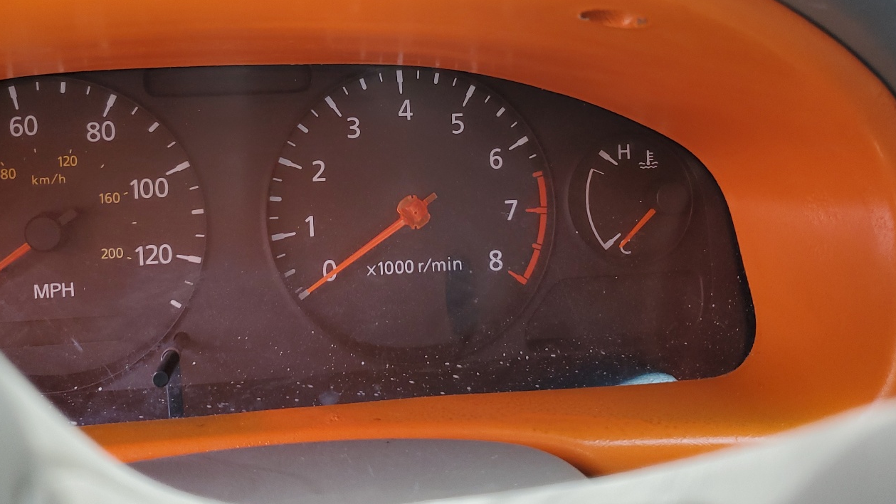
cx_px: 407
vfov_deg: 32.6
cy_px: 174
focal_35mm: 36
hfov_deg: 55.2
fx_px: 855
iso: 58
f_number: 1.5
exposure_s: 1/120
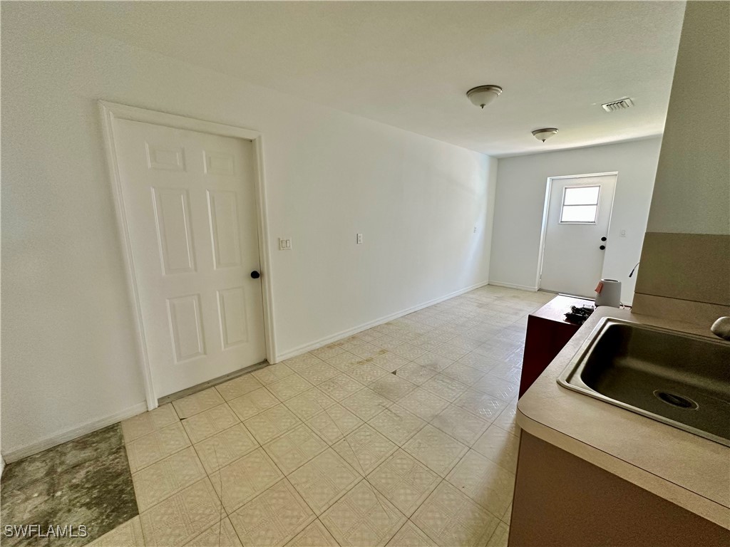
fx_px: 295
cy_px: 274
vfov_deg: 85.7
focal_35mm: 14
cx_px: 365
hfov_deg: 102.1
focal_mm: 2.22
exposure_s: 1/60
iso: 250
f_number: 2.2
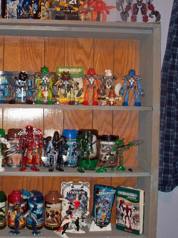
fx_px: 398
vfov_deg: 33.2
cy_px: 110
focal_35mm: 58
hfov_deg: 25.0
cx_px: 52
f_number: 2.8
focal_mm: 7.54
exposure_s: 1/30
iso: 200
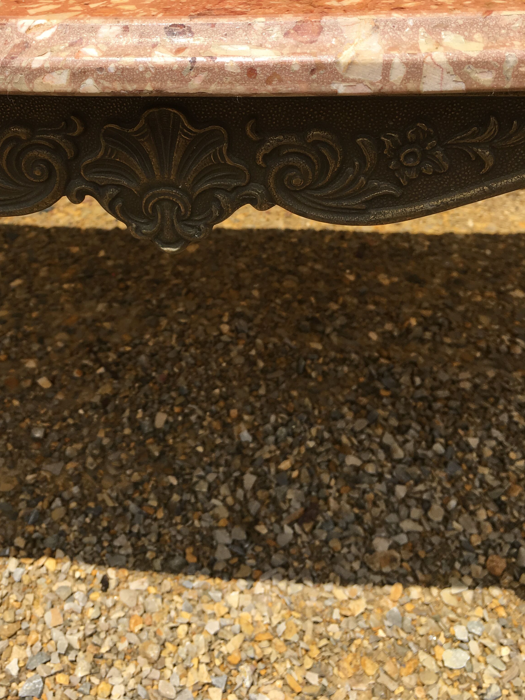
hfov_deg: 37.4
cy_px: 255
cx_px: 182
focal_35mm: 38
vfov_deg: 48.4
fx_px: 768
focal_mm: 4.15
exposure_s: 1/1374
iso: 25
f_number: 2.2
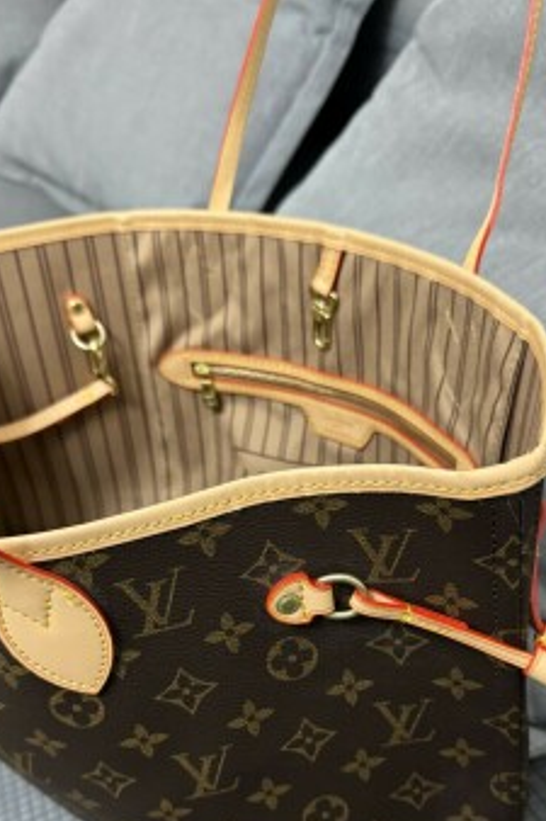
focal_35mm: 34
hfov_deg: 38.8
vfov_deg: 54.6
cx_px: 268
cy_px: 554
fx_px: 774
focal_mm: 6.76
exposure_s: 1/60
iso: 800
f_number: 1.78
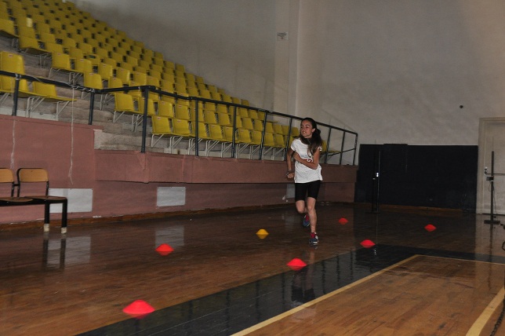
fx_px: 547
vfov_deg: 34.1
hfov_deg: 49.6
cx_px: 252
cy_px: 168
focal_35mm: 39
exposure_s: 1/60
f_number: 5.6
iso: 800
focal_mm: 26
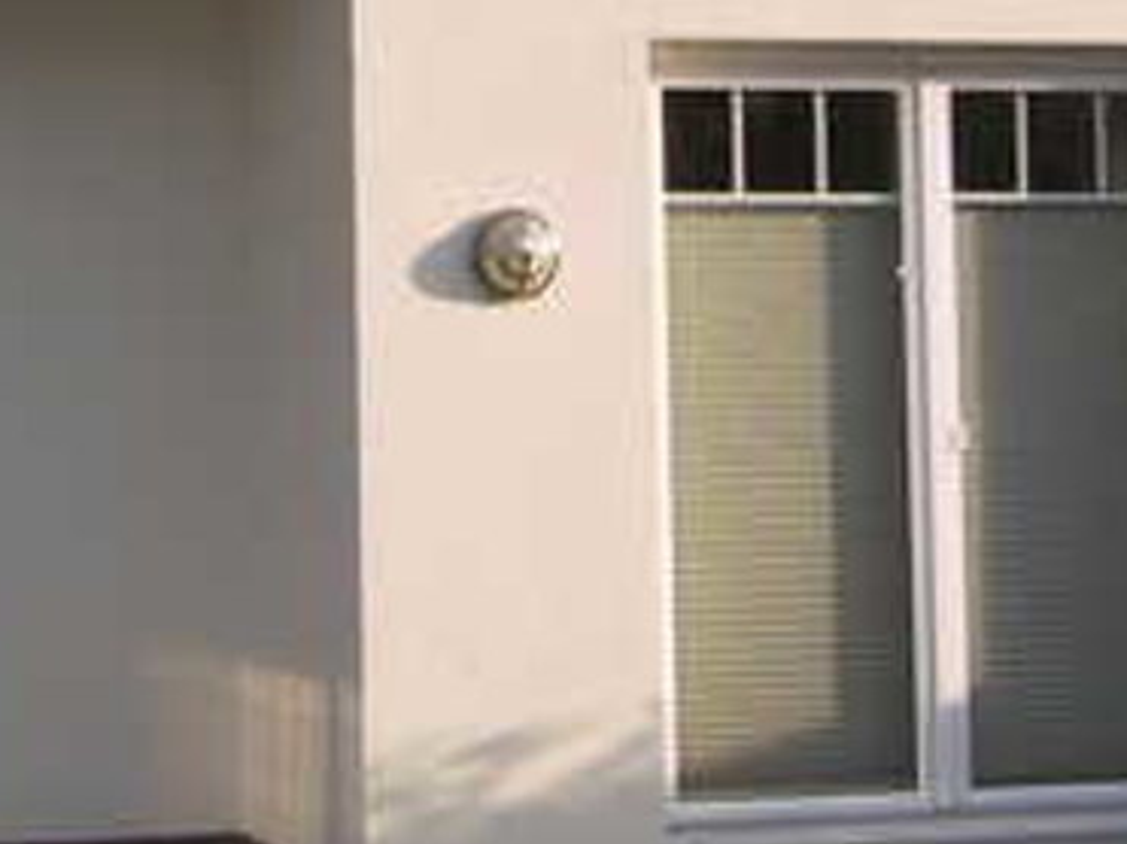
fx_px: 3580
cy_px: -97
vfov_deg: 13.2
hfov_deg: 17.2
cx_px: -158
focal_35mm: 110
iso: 50
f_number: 3.2
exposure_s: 1/400
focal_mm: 7.1
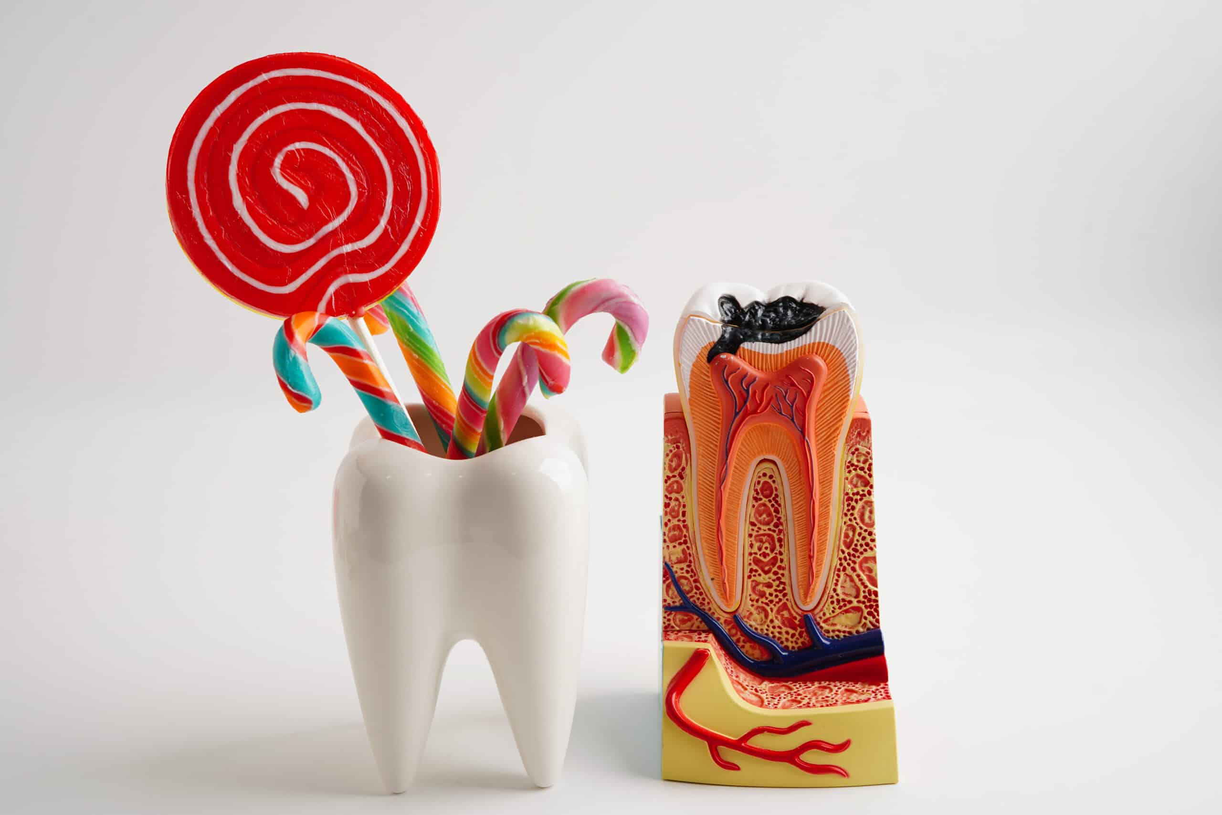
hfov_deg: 39.6
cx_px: 611
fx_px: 1697
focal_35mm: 50
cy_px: 408
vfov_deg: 27.0
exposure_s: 1/100
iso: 100
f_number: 8
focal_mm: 50
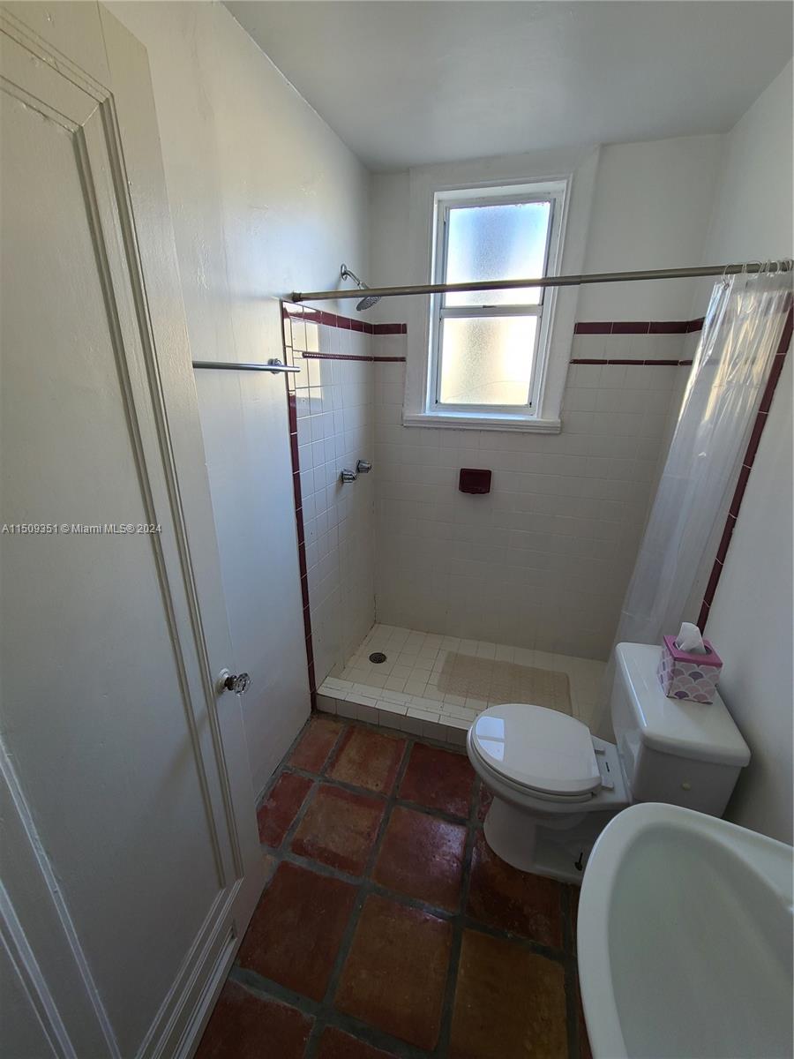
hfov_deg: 89.9
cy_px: 530
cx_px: 397
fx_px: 398
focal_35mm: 13
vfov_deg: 106.2
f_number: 2.2
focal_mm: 2.2
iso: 80
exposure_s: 1/59
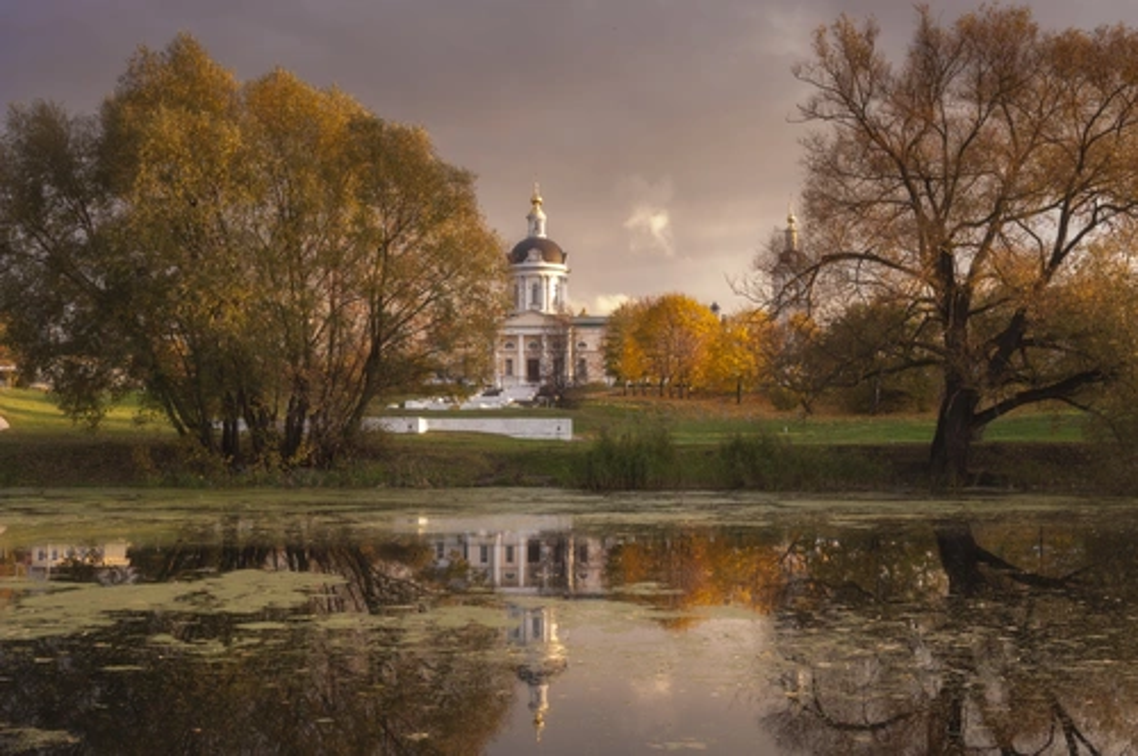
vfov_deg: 34.1
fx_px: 1231
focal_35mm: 39
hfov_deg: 49.6
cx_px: 569
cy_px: 378
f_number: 16
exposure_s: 1/6
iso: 100
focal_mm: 26
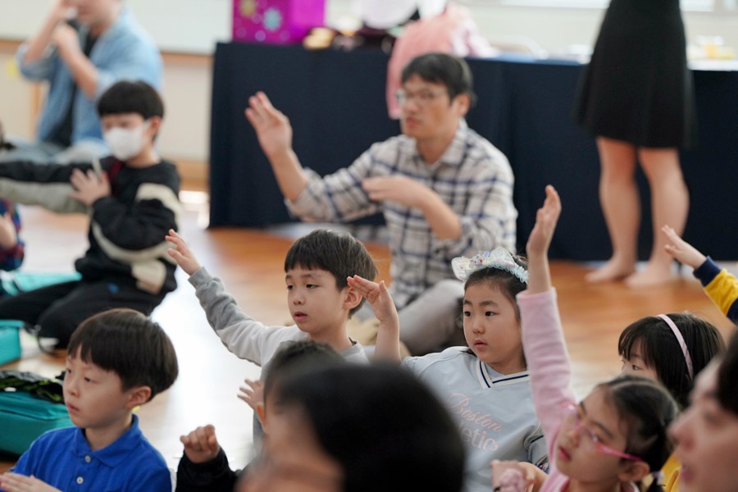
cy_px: 246
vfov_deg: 6.9
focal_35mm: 200
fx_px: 4100
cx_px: 369
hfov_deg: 10.3
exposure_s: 1/250
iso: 1600
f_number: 4
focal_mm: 200
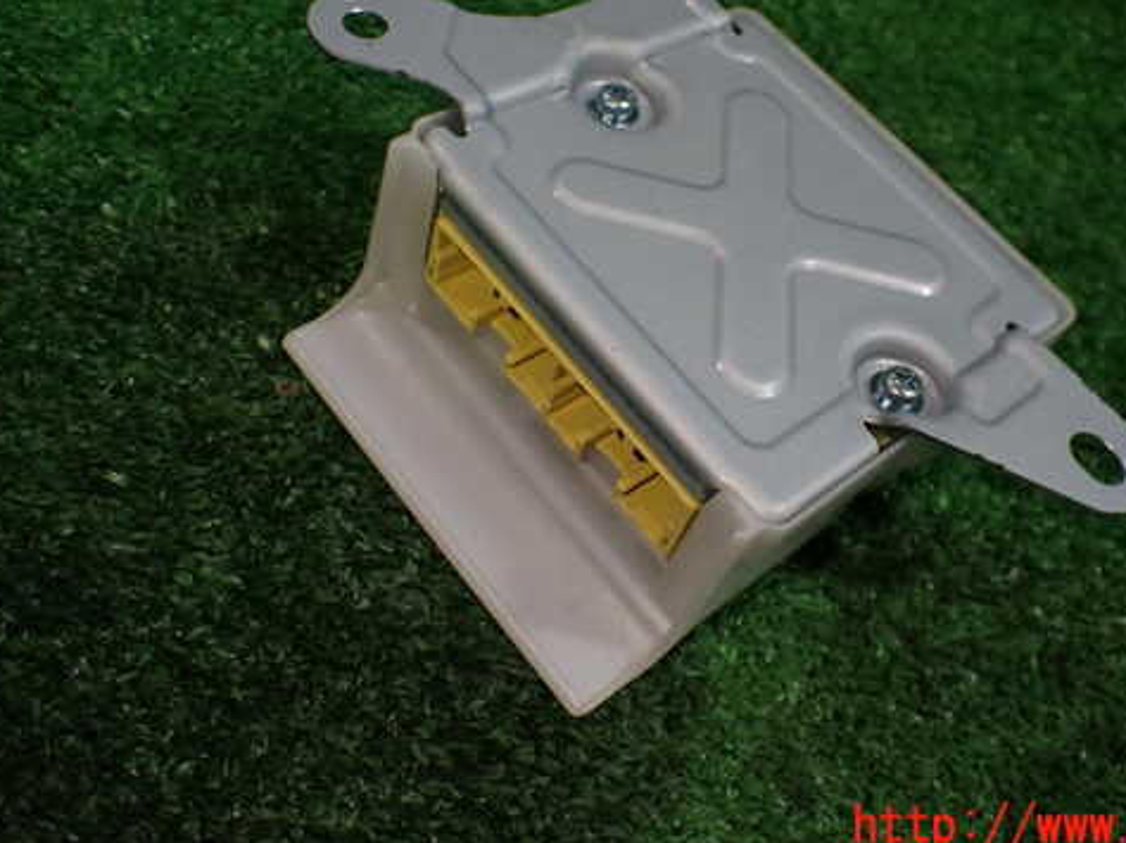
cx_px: 677
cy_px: 323
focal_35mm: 38
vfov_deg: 37.5
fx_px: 1235
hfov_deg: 48.7
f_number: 2.3
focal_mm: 5.4
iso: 250
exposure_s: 1/125
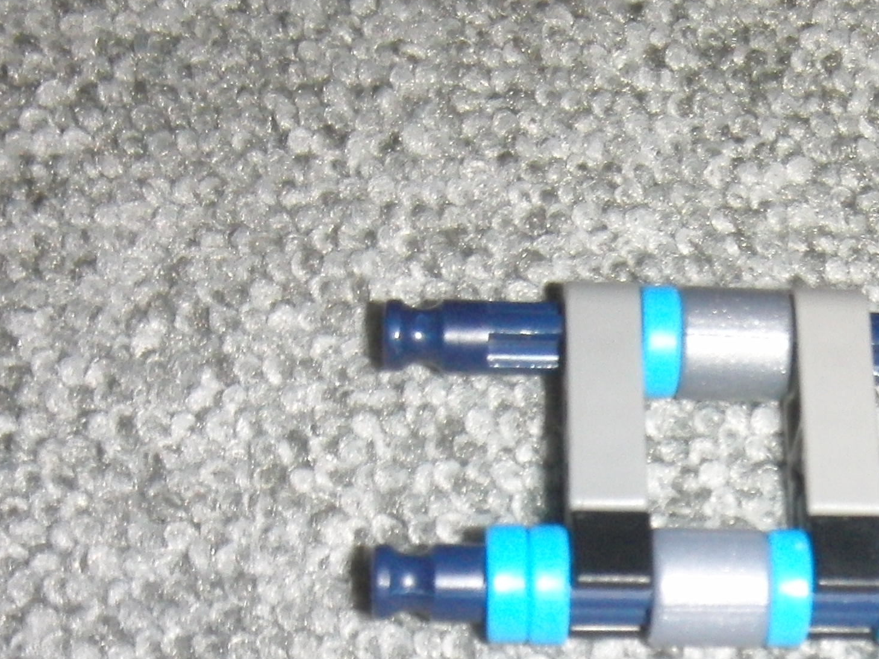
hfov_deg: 21.3
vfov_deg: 16.0
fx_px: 2285
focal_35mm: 90
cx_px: 799
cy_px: 719
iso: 250
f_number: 3.9
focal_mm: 6.66
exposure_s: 1/40
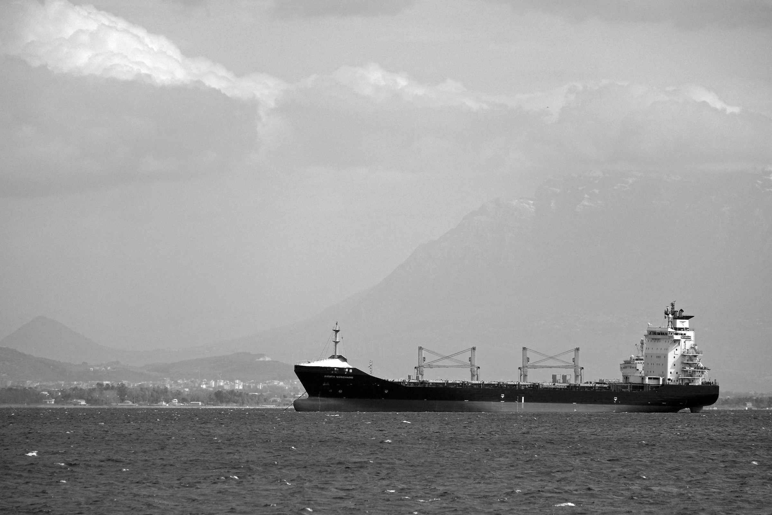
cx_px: 386
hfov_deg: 6.0
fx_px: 7398
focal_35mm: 345
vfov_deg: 4.0
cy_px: 258
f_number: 6.7
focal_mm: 230
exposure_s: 1/1600
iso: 320
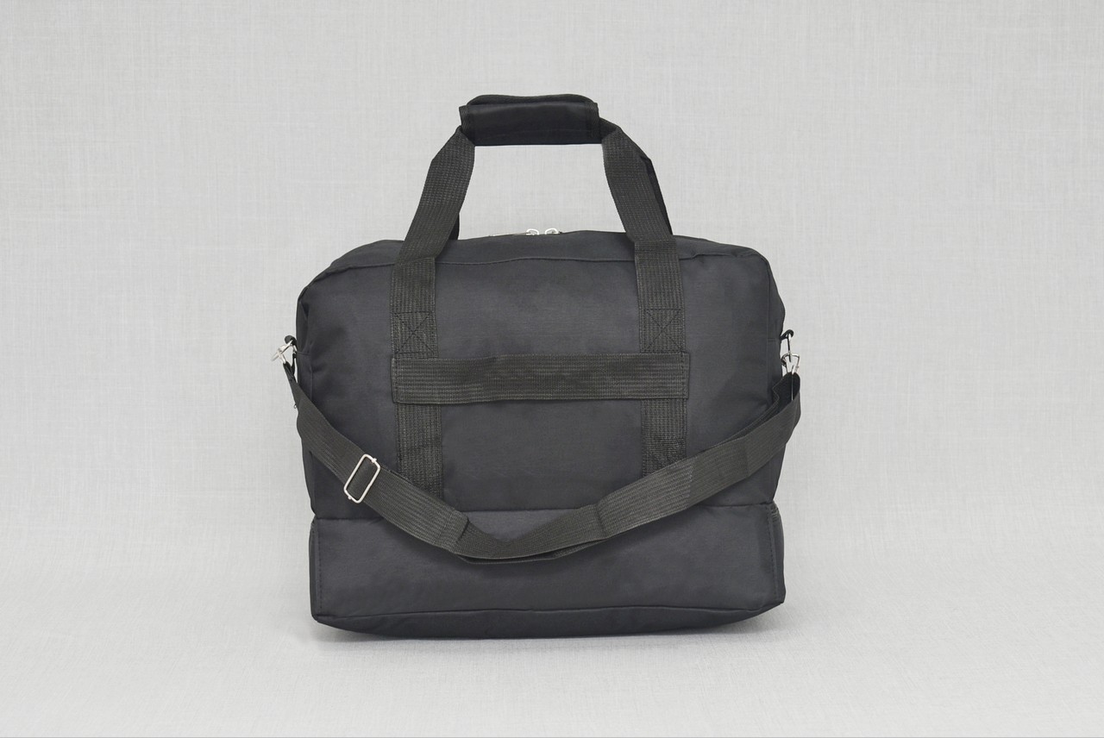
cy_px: 369
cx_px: 552
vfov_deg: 17.5
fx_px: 2394
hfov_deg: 26.0
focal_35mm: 78
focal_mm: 52
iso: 100
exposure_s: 1/60
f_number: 5.6
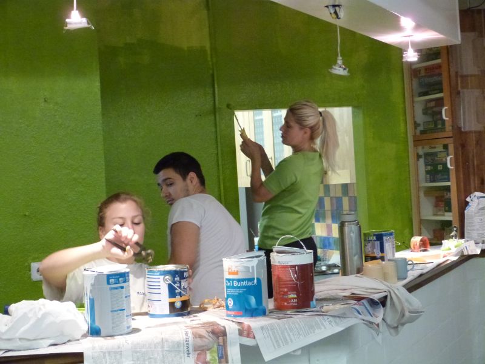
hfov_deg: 26.7
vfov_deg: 20.2
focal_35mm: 73
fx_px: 1023
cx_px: 242
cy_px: 182
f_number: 3.3
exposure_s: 1/30
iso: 800
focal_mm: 13.2
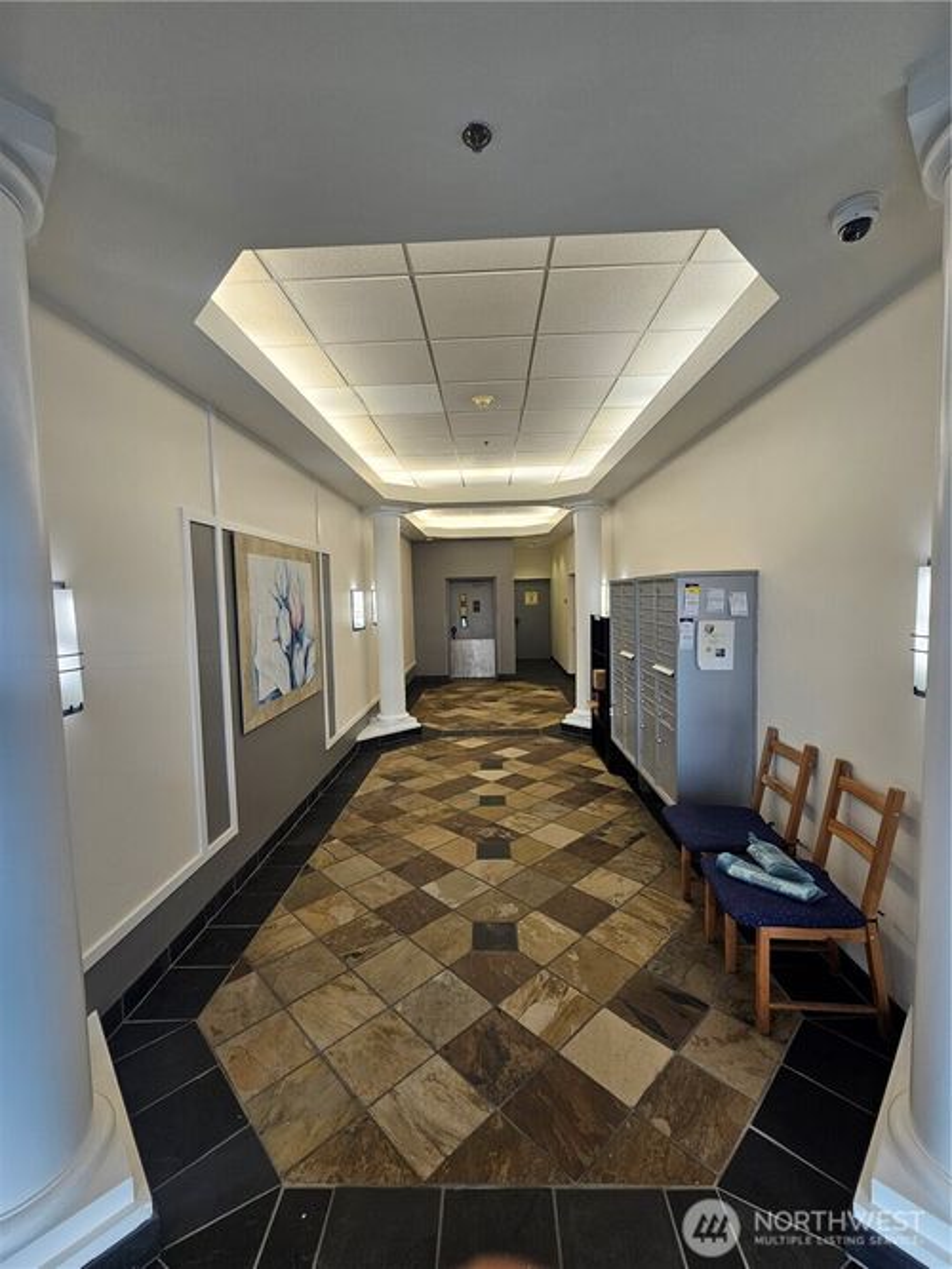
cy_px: 634
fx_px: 477
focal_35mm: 13
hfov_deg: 89.9
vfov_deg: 106.2
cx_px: 476
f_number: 2.2
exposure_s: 1/60
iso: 64
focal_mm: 2.2
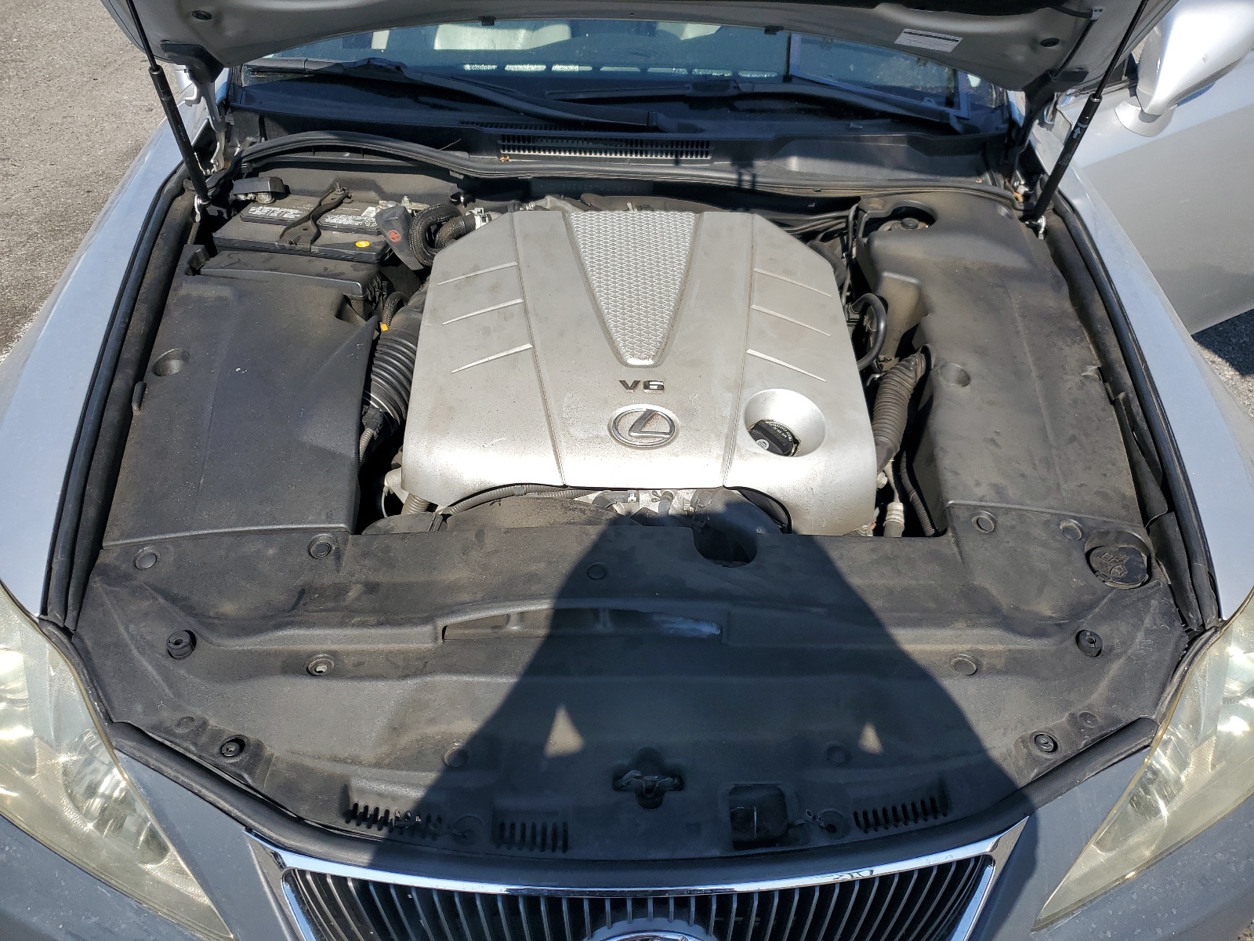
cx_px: 627
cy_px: 470
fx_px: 942
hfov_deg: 67.3
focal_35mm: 26
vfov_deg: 53.1
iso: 50
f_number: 1.5
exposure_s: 1/2500
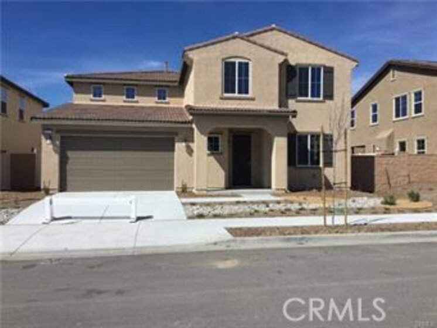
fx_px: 391
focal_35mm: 31
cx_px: 218
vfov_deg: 45.5
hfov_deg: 58.3
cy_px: 164
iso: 25
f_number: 2.4
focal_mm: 3.3
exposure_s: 1/2717
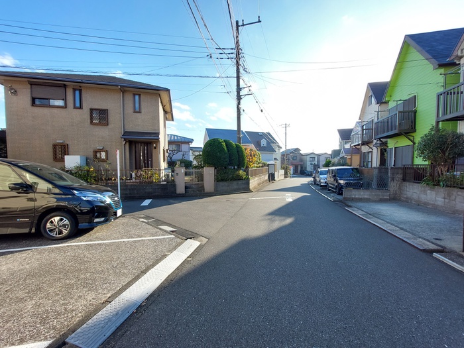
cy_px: 174
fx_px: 174
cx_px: 232
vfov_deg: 89.9
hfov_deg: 106.2
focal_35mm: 13
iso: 50
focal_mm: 1.74
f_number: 2.2
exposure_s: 1/414
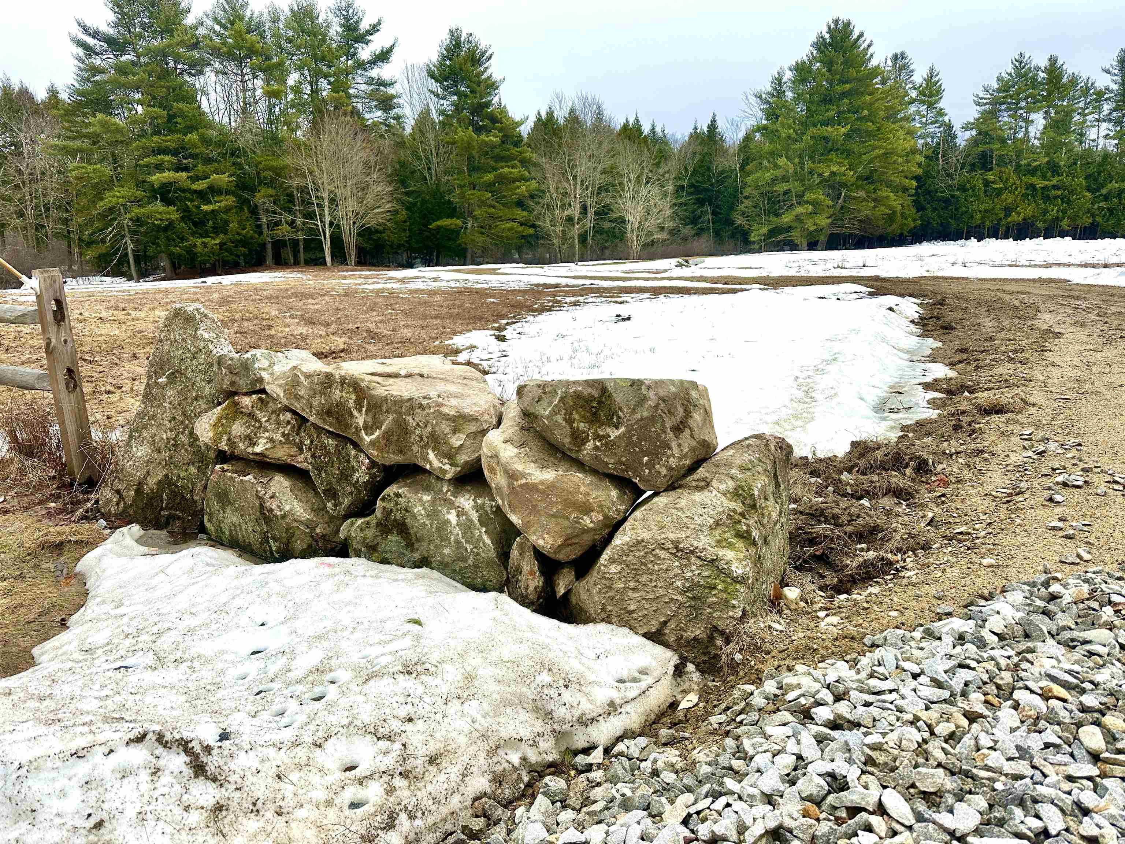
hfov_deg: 71.6
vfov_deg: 56.8
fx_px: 780
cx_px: 562
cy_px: 422
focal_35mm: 24
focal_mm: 6.86
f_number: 1.78
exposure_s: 1/1227
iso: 80
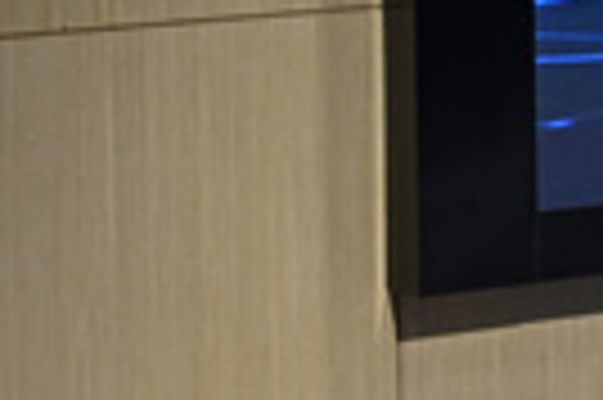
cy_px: -355
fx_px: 3998
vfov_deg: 5.6
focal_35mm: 239
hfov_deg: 7.7
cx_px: 1696
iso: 800
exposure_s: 1/100
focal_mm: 40
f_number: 5.6
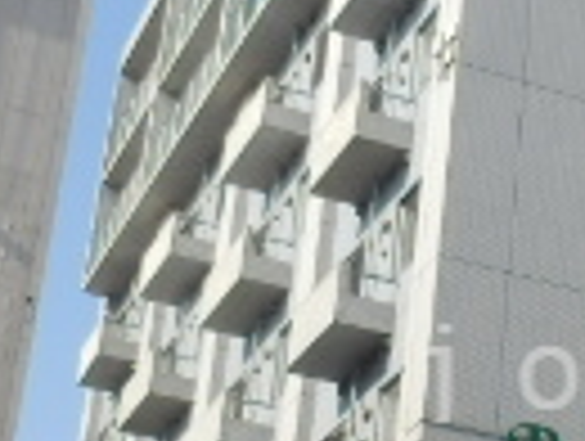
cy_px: 369
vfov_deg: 12.5
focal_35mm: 118
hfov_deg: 15.9
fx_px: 1998
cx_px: 724
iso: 80
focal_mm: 4.2
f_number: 3
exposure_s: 1/800
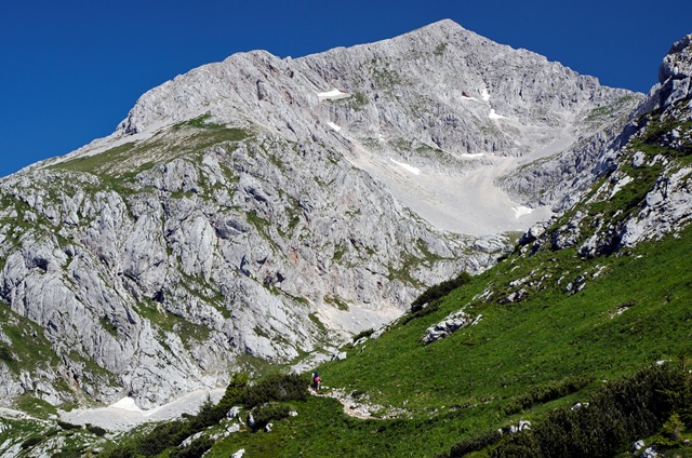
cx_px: 346
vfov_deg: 21.5
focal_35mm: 63
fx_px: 1209
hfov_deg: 32.0
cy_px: 229
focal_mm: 42
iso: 200
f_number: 9
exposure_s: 1/160
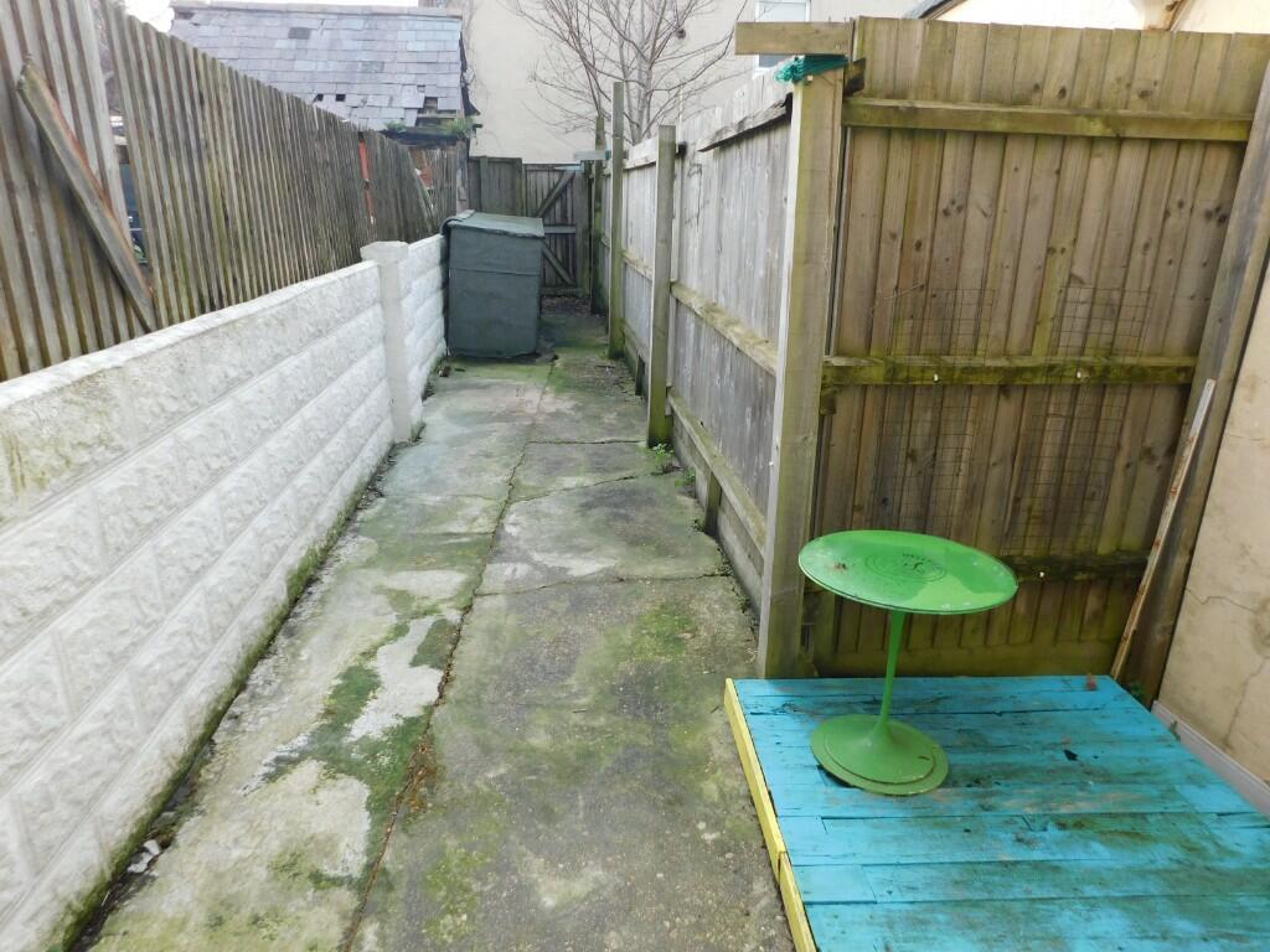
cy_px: 476
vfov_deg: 58.9
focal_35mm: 23
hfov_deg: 73.9
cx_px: 635
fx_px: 844
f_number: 3
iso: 125
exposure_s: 1/200
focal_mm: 4
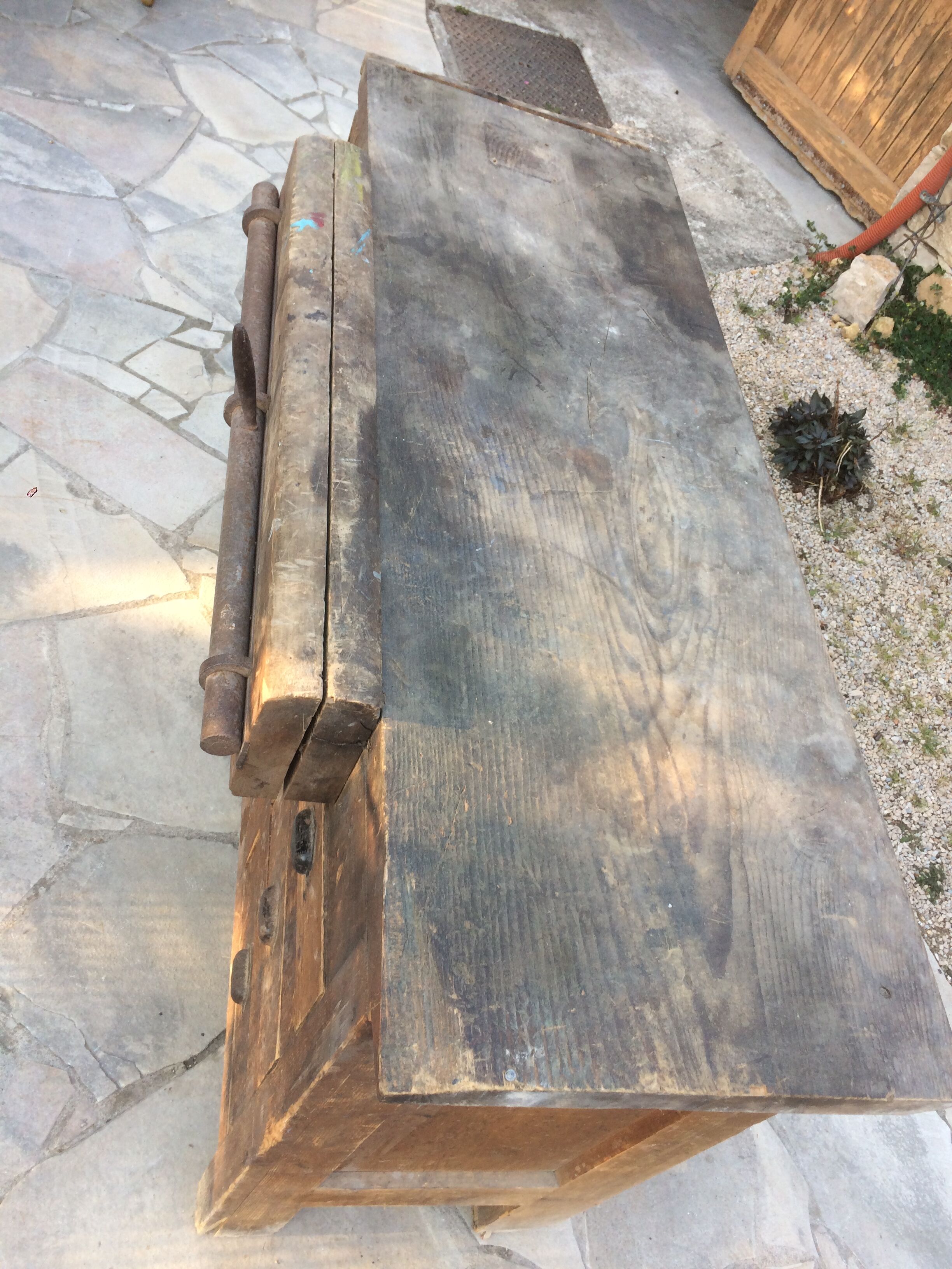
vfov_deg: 61.7
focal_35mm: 29
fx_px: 1063
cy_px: 634
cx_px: 476
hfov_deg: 48.2
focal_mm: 4.15
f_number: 2.2
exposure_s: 1/100
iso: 50
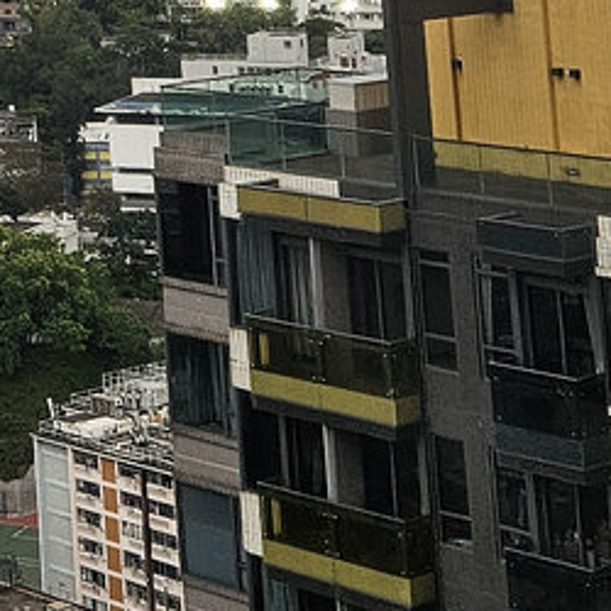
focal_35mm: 130
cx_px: -240
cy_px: -464
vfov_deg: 12.4
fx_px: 2596
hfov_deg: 12.9
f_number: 1.8
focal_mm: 5.4
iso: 64
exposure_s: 1/100
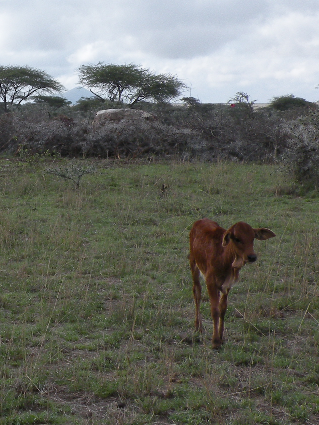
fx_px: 1266
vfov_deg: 19.1
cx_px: 24
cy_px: 181
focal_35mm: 103
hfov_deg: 14.2
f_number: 6.3
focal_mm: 7.4
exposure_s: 1/312
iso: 64
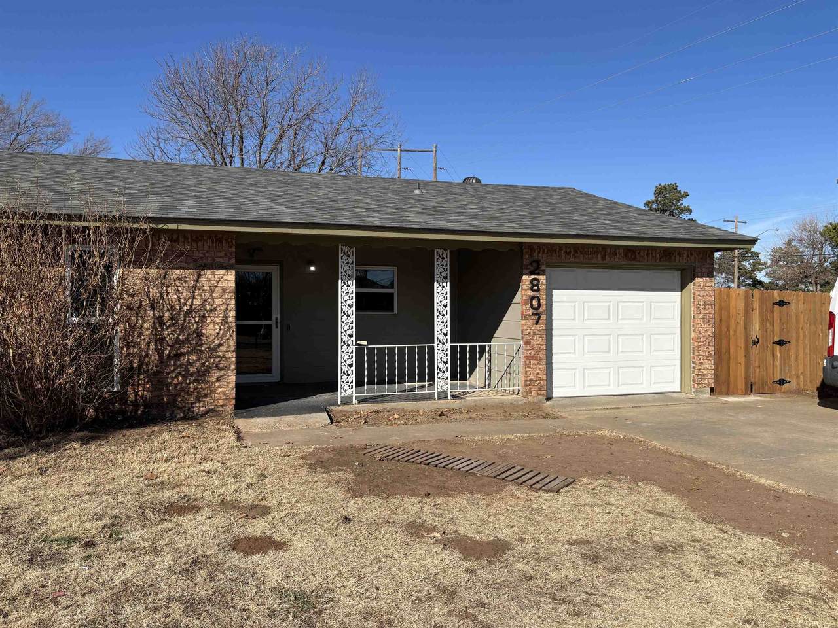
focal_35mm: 26
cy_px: 314
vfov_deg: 53.1
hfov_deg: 67.3
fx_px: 629
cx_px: 419
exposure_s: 1/3937
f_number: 1.6
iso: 50
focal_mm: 5.96
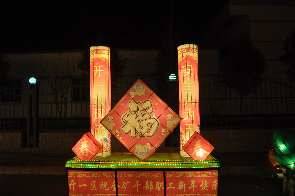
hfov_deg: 67.4
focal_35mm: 27
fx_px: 221
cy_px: 98
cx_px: 148
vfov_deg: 47.8
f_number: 3.5
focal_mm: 18
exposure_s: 1/30
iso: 1000
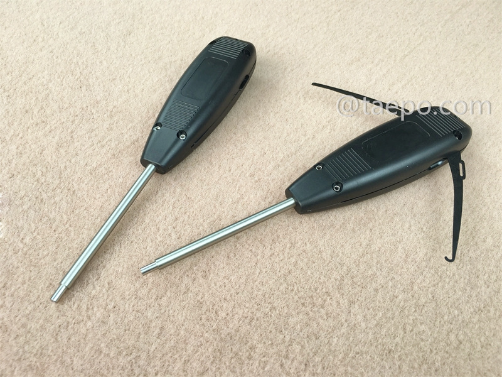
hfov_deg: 61.7
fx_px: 421
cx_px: 251
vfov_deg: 48.2
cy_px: 188
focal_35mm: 29
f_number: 2.2
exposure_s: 1/50
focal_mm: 4.15
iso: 25
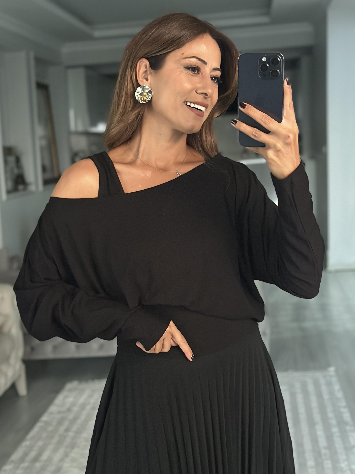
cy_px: 275
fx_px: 875
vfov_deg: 30.2
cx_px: 170
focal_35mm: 64
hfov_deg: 22.9
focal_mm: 6.86
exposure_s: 1/40
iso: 500
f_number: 1.78
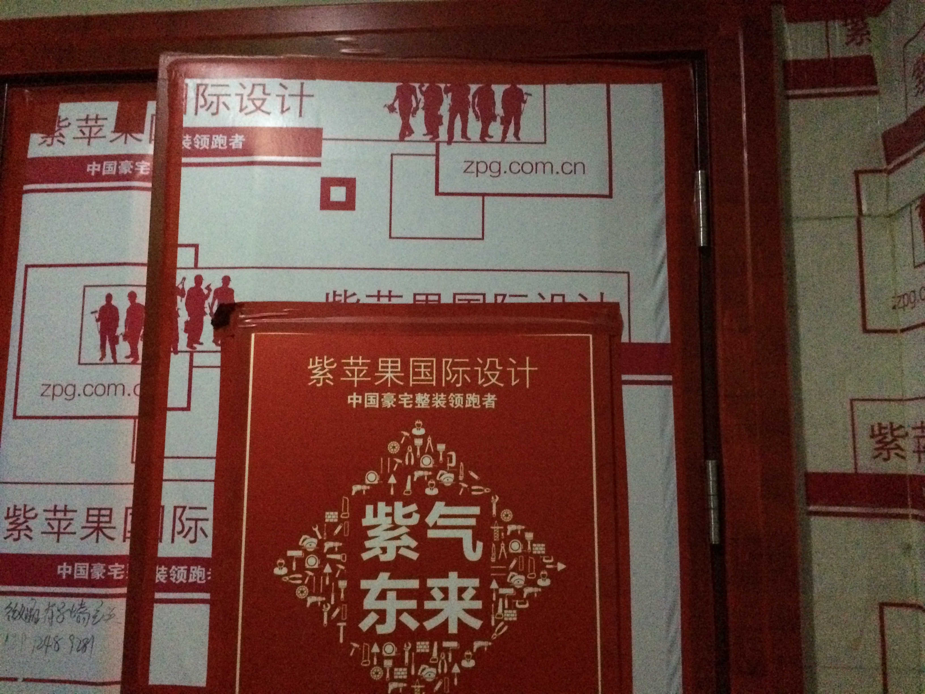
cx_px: 462
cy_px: 347
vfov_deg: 48.2
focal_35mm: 29
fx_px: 775
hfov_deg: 61.7
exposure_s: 1/17
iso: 800
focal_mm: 4.15
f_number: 2.2
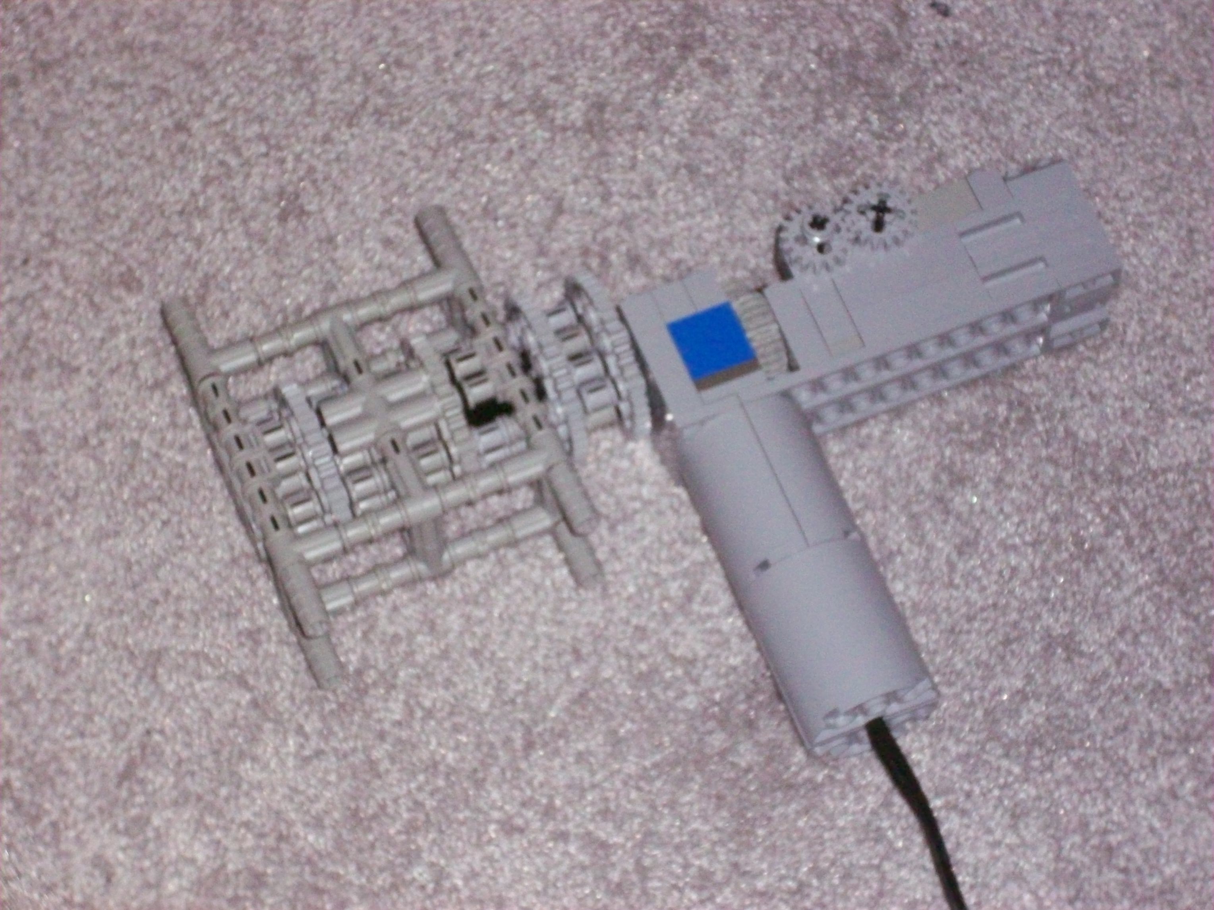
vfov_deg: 13.3
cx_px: 607
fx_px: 3893
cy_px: 455
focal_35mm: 111
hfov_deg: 17.7
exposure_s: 1/257
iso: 400
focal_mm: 18.6
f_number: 5.2
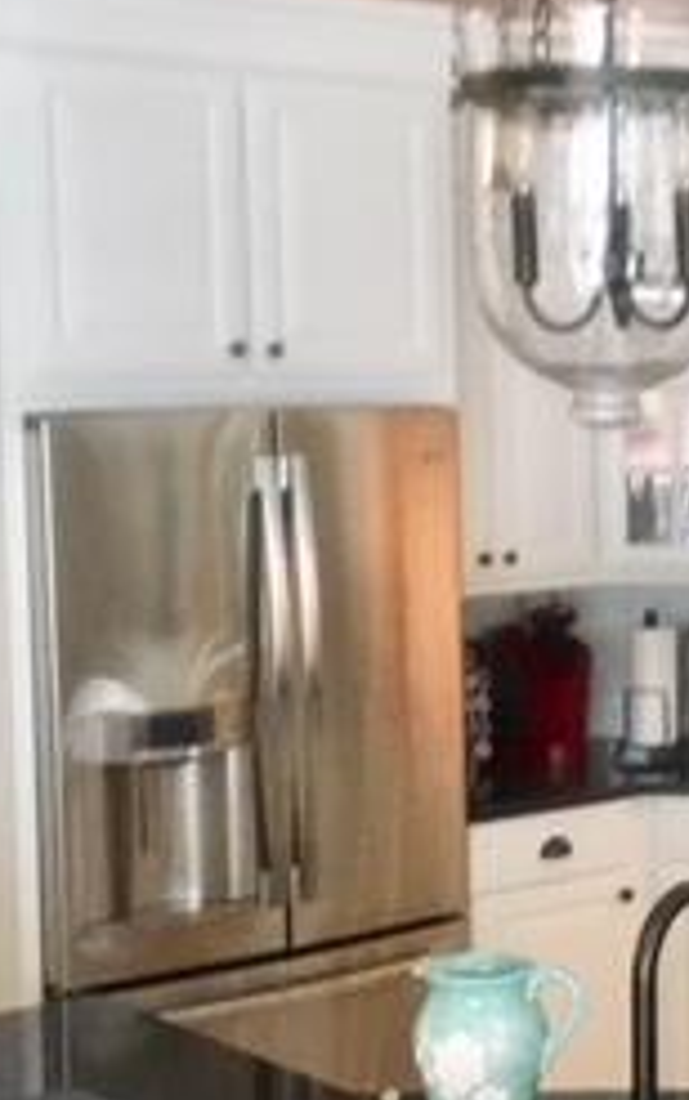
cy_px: 572
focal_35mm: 80
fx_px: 2401
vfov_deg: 25.8
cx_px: 931
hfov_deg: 15.4
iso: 200
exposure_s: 1/15
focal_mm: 4.15
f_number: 2.2
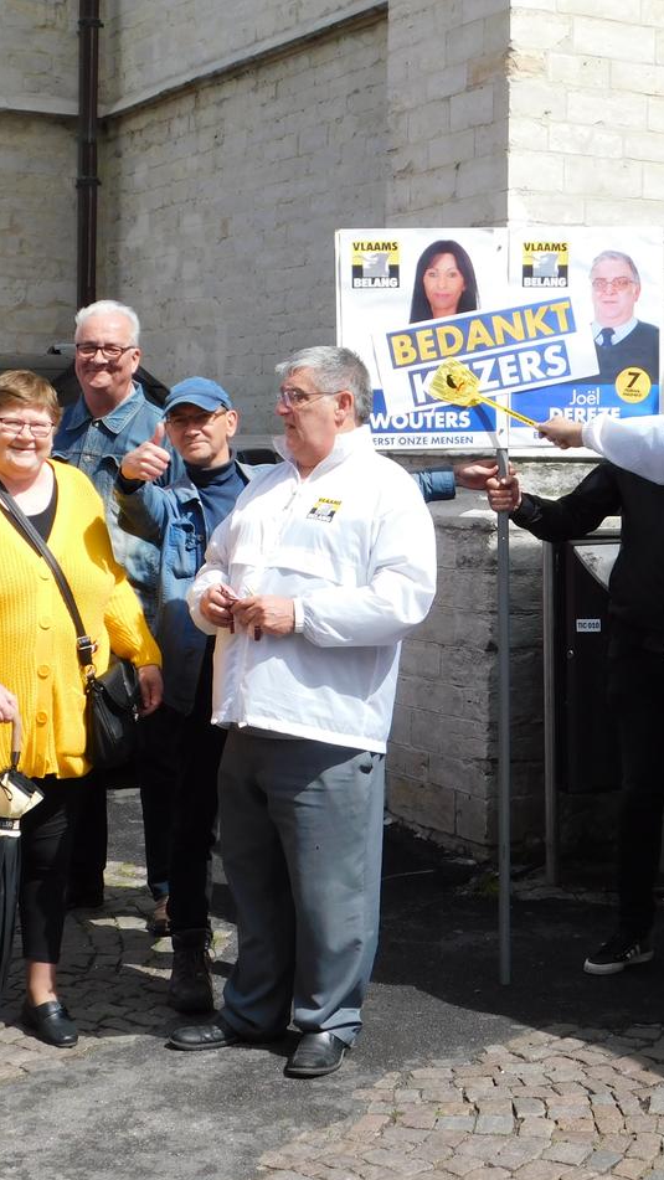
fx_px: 2066
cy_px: 594
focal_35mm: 66
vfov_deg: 31.9
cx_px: 393
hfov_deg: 18.2
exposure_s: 1/1000
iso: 125
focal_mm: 8
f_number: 3.7
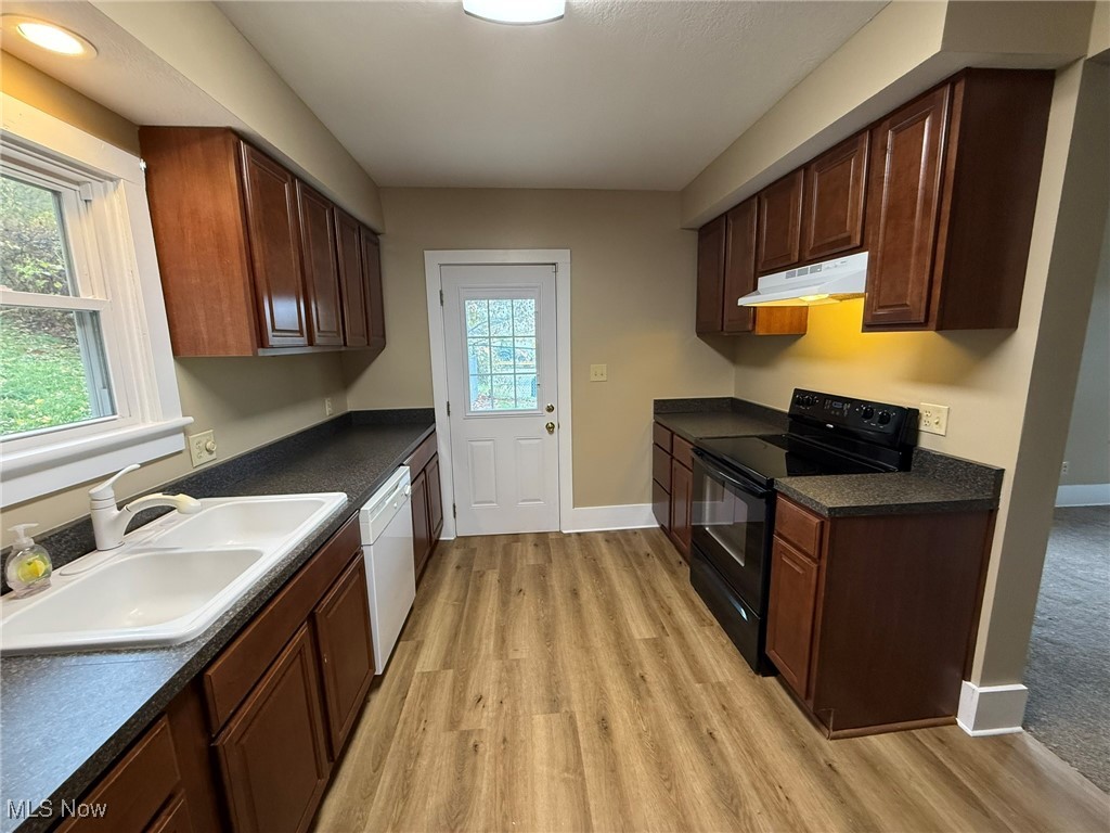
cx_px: 555
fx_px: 449
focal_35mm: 14
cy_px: 416
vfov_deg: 85.7
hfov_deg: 102.1
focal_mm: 2.22
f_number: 2.2
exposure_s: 1/120
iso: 400
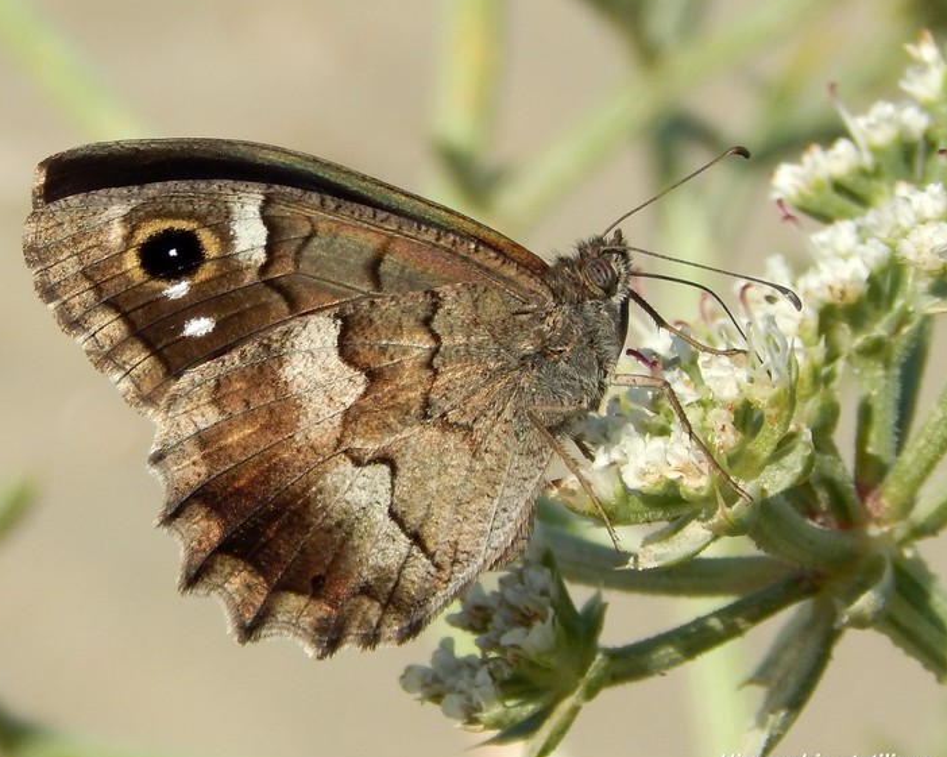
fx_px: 4427
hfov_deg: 12.2
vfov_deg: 9.8
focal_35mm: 158
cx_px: 410
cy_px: 383
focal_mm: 25.3
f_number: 4.9
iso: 125
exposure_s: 1/800
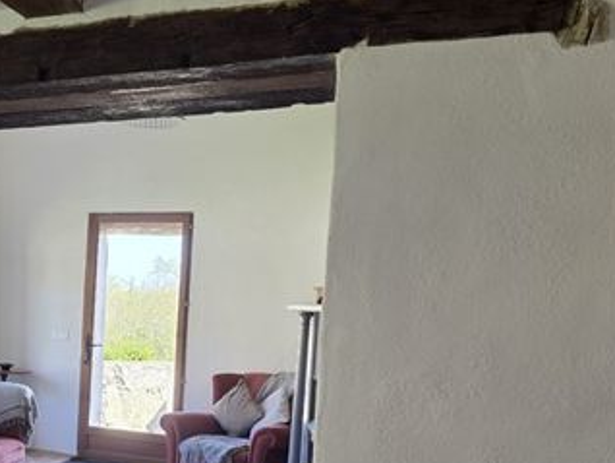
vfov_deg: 28.3
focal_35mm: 51
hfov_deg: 33.9
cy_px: 323
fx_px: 907
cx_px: -11
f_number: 1.7
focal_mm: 6.3
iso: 160
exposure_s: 1/100
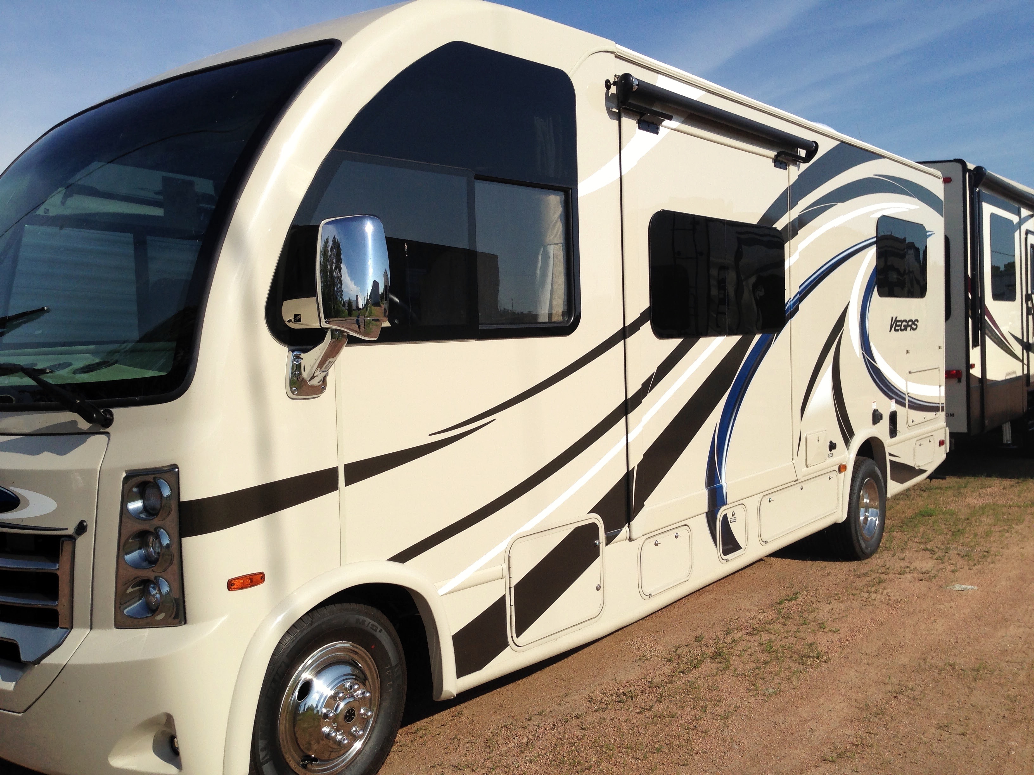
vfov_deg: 42.9
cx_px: 517
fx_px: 986
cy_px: 388
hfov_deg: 55.4
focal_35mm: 33
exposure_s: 1/2463
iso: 50
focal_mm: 4.12
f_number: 2.4
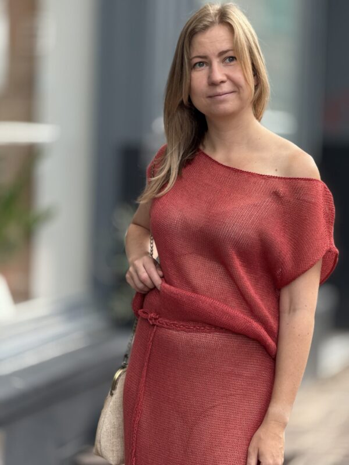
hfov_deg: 12.3
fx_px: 1613
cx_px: 174
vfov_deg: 16.4
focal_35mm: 120
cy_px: 232
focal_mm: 15.66
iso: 64
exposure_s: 1/107
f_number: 2.8
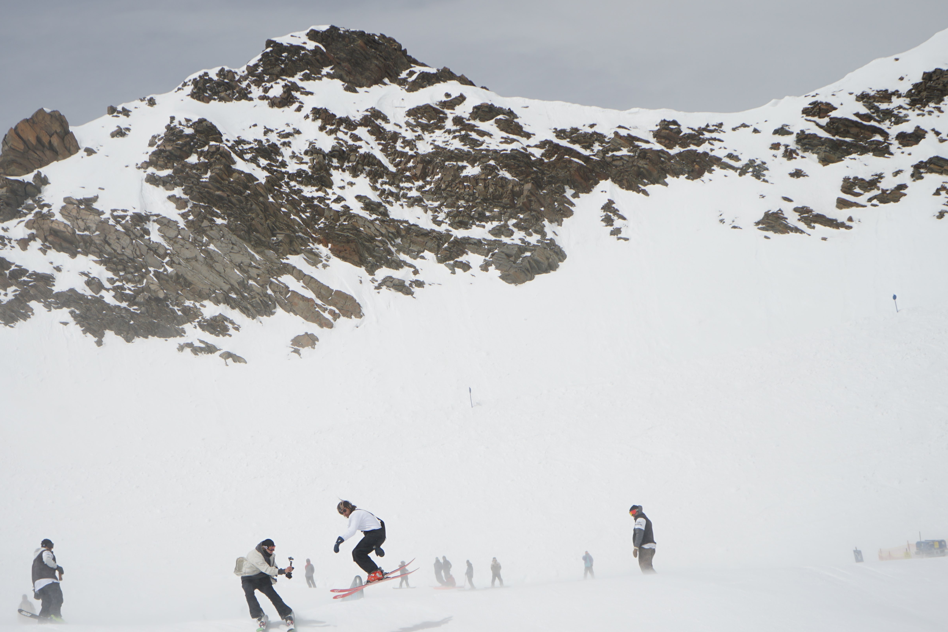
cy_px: 330
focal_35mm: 87
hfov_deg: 23.4
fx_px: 2291
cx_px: 393
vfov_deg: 15.7
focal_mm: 70
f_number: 5.6
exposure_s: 1/2000
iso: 100
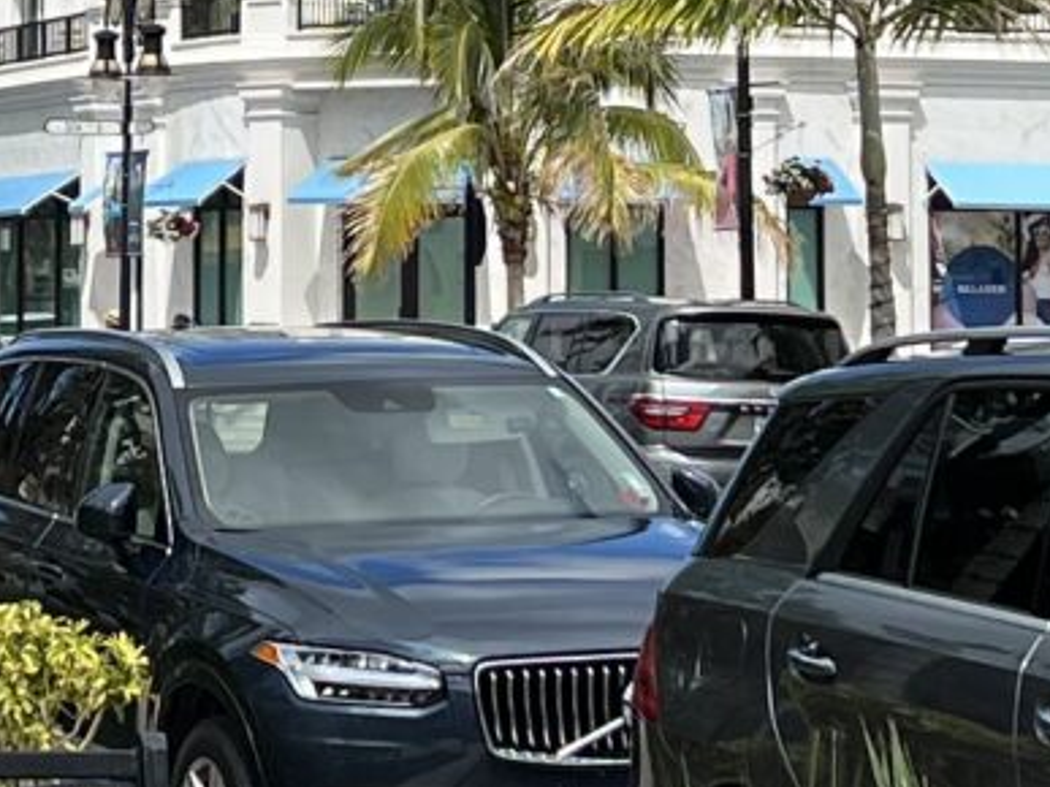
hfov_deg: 11.5
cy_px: -62
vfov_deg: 8.6
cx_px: 214
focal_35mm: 172
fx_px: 5216
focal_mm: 5.7
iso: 50
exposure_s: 1/5882
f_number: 1.5
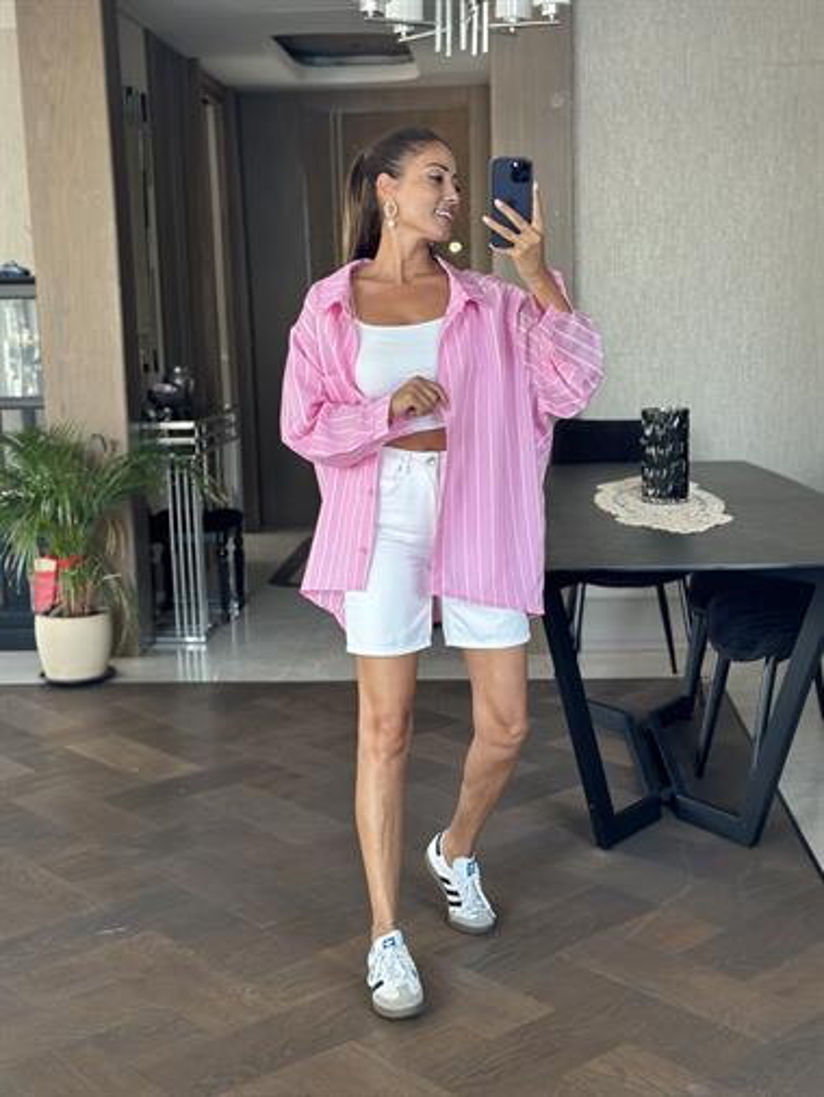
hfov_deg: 30.3
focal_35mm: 48
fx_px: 1522
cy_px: 548
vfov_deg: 39.6
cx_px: 412
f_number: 1.78
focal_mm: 6.86
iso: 160
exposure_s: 1/60
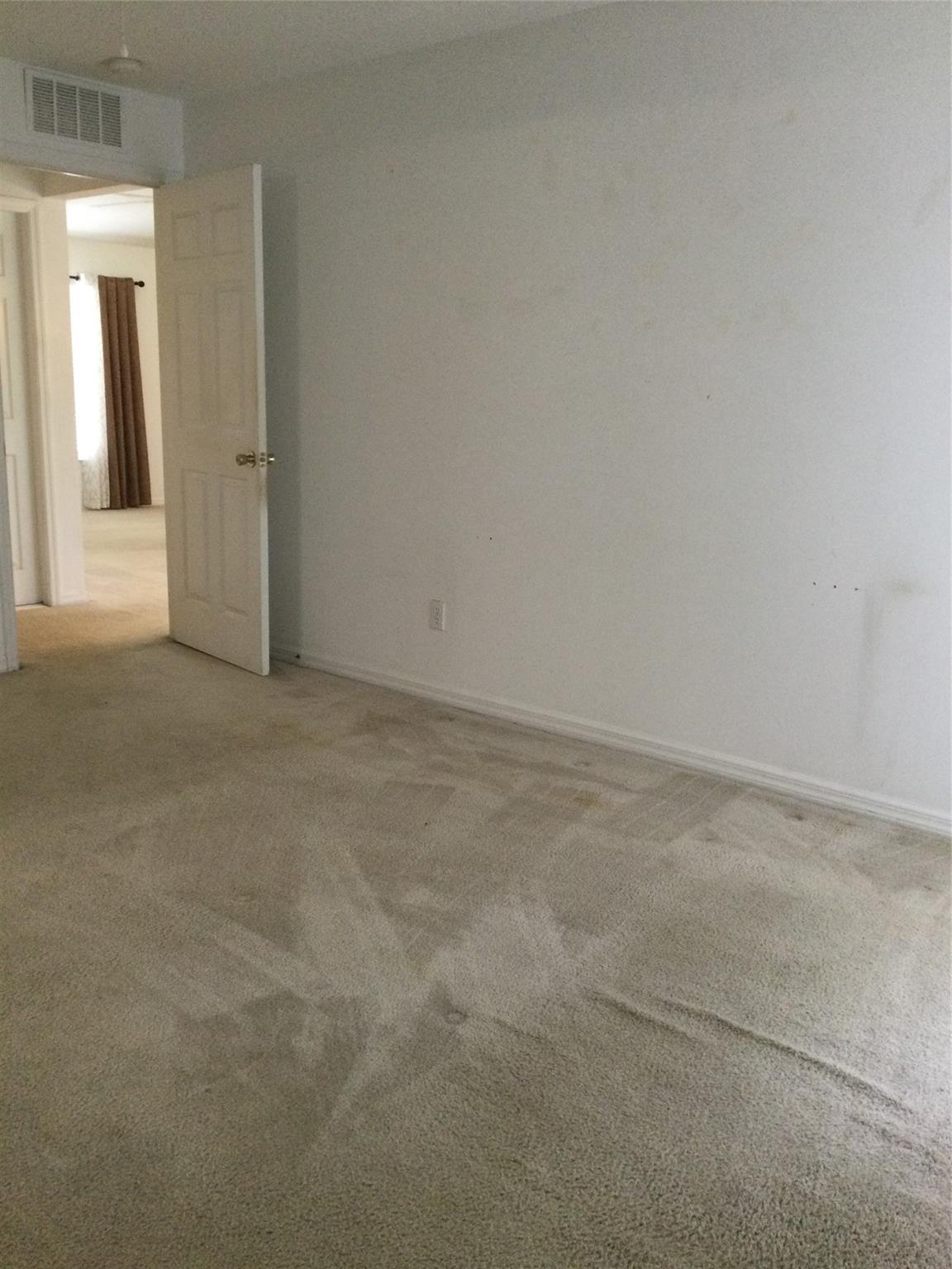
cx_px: 476
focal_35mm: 31
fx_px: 1137
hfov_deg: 45.4
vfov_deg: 58.4
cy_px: 634
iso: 200
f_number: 2.4
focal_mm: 3.3
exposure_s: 1/24
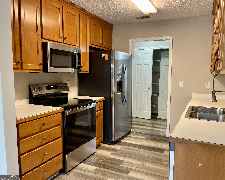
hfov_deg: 62.2
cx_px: 115
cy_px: 91
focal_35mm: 28
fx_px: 186
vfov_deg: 51.5
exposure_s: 1/60
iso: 125
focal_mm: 5.1
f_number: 1.6
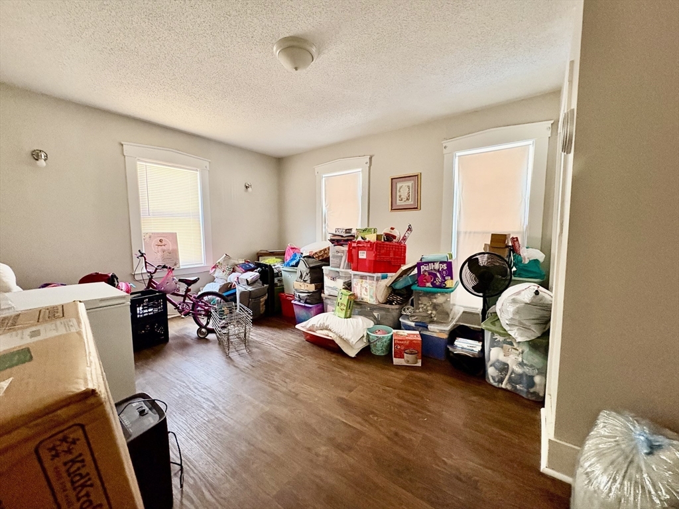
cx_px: 340
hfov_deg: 102.1
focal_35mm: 14
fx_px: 275
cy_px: 254
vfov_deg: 85.7
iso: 800
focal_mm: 2.22
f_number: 2.2
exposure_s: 1/60
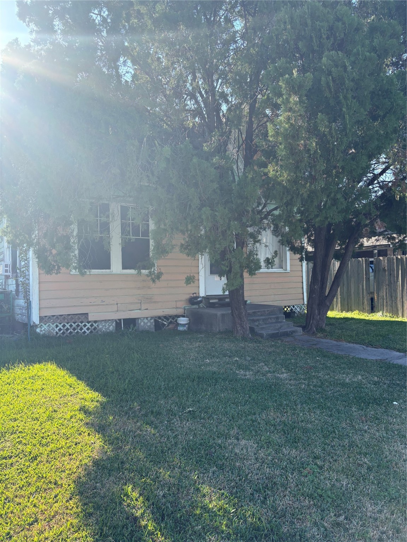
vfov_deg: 67.3
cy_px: 271
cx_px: 204
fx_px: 408
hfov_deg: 53.1
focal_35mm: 26
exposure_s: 1/1001
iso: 50
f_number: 1.6
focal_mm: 5.96
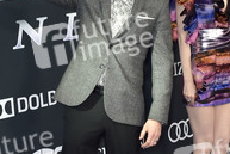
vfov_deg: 12.0
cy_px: 100
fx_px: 729
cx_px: 127
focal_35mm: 114
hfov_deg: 17.9
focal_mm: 55
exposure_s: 1/250
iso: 250
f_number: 5
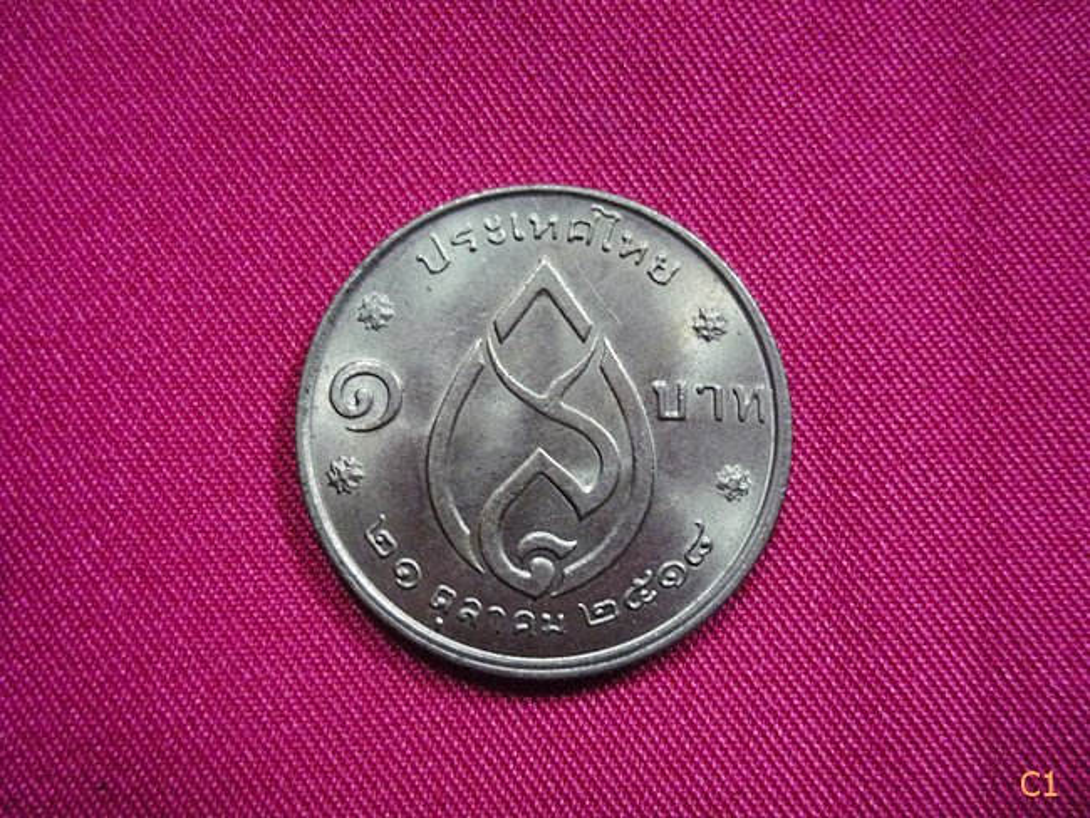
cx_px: 545
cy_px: 409
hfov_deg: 55.3
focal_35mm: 33
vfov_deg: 43.0
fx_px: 1039
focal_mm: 5.5
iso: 400
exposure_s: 1/8
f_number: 2.8
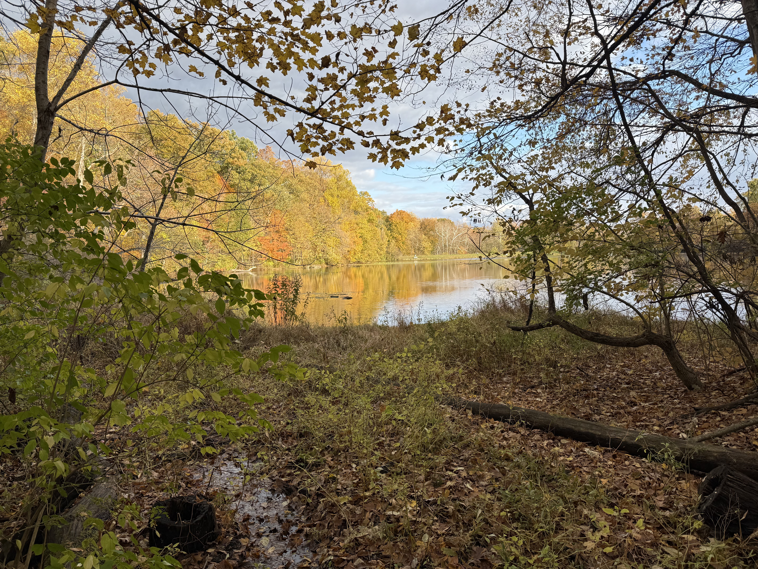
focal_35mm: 24
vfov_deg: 56.8
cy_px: 284
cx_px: 379
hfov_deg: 71.6
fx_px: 526
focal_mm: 6.76
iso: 80
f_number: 1.78
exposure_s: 1/1211
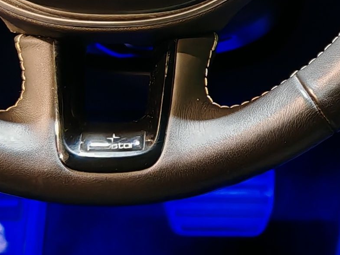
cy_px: 23
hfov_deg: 13.9
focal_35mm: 141
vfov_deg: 10.5
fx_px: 1385
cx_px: 302
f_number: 1.4
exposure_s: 1/50
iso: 125
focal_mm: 6.83
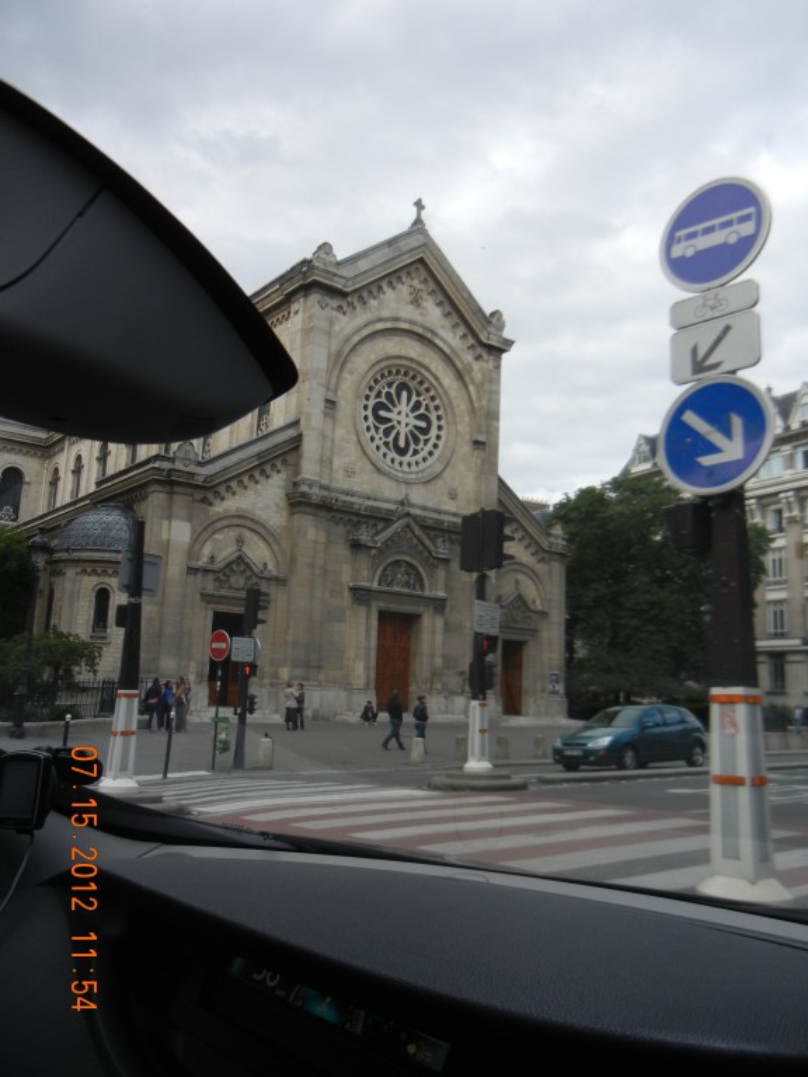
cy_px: 538
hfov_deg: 46.8
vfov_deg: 60.0
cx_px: 404
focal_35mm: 30
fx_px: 934
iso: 160
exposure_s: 1/489
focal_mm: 5.4
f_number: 3.5
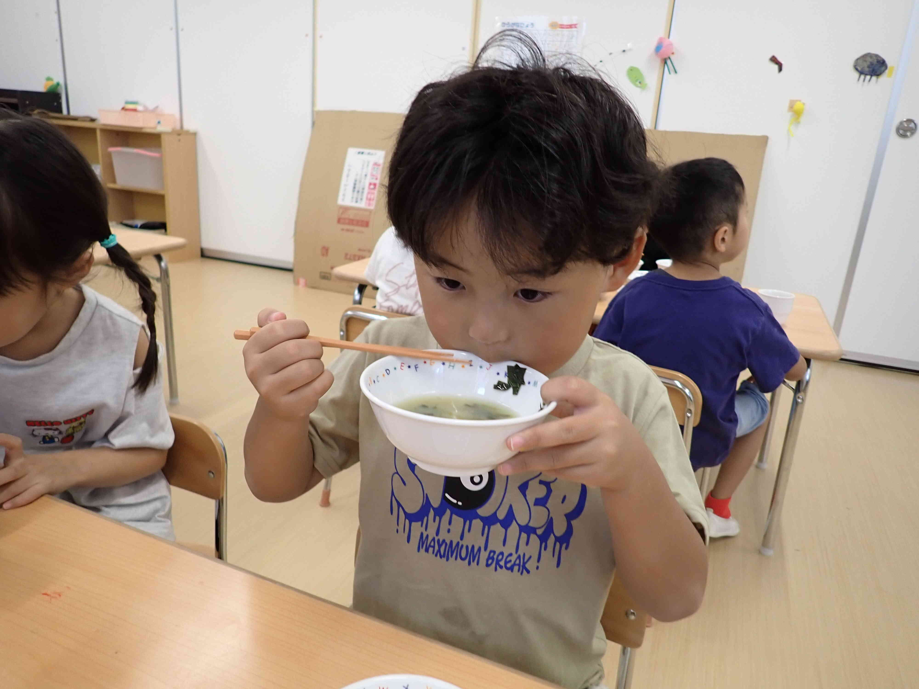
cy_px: 344
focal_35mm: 25
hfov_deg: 69.4
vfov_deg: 54.9
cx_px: 460
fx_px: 664
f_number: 2
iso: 200
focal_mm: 4.5
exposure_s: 1/125
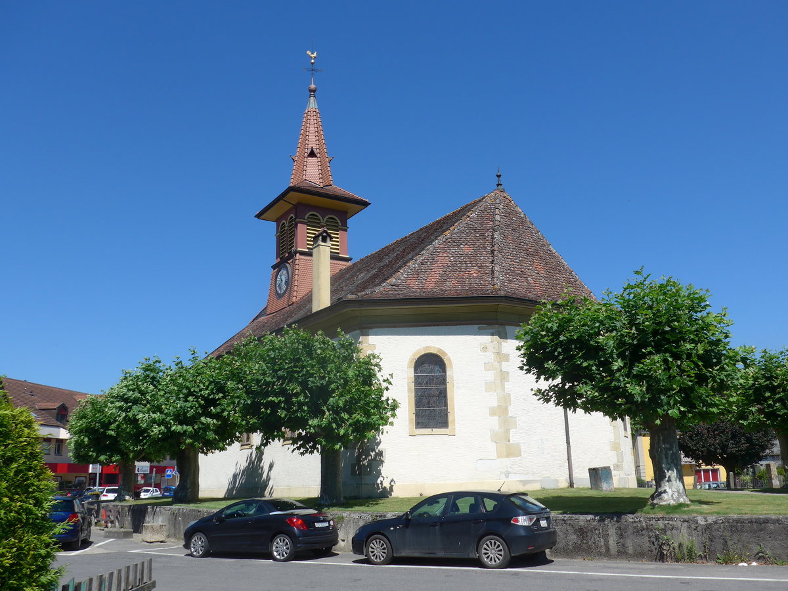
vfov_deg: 45.4
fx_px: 706
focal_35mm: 31
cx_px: 394
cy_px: 296
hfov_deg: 58.4
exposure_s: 1/1600
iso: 80
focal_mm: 6.5
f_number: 2.8
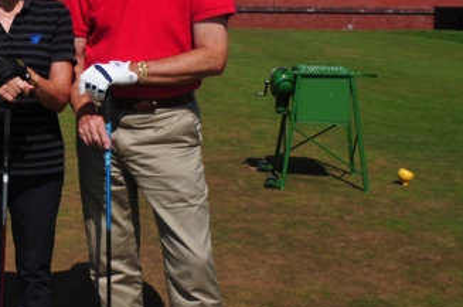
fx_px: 976
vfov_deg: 17.7
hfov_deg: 24.9
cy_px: 47
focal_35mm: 76
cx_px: -44
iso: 400
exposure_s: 1/200
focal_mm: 22
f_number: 22
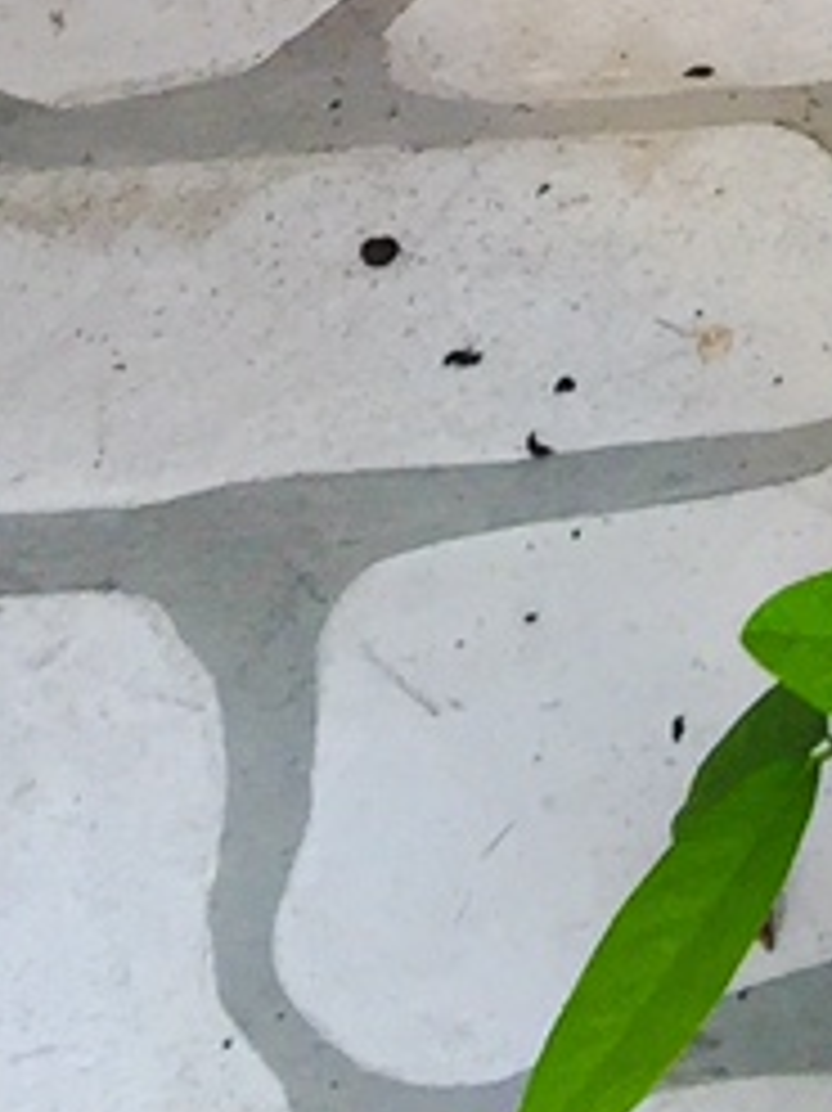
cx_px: 769
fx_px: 6158
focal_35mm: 192
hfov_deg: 7.7
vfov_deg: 8.7
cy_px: -2138
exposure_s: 1/100
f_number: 2.2
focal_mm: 4.15
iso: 40
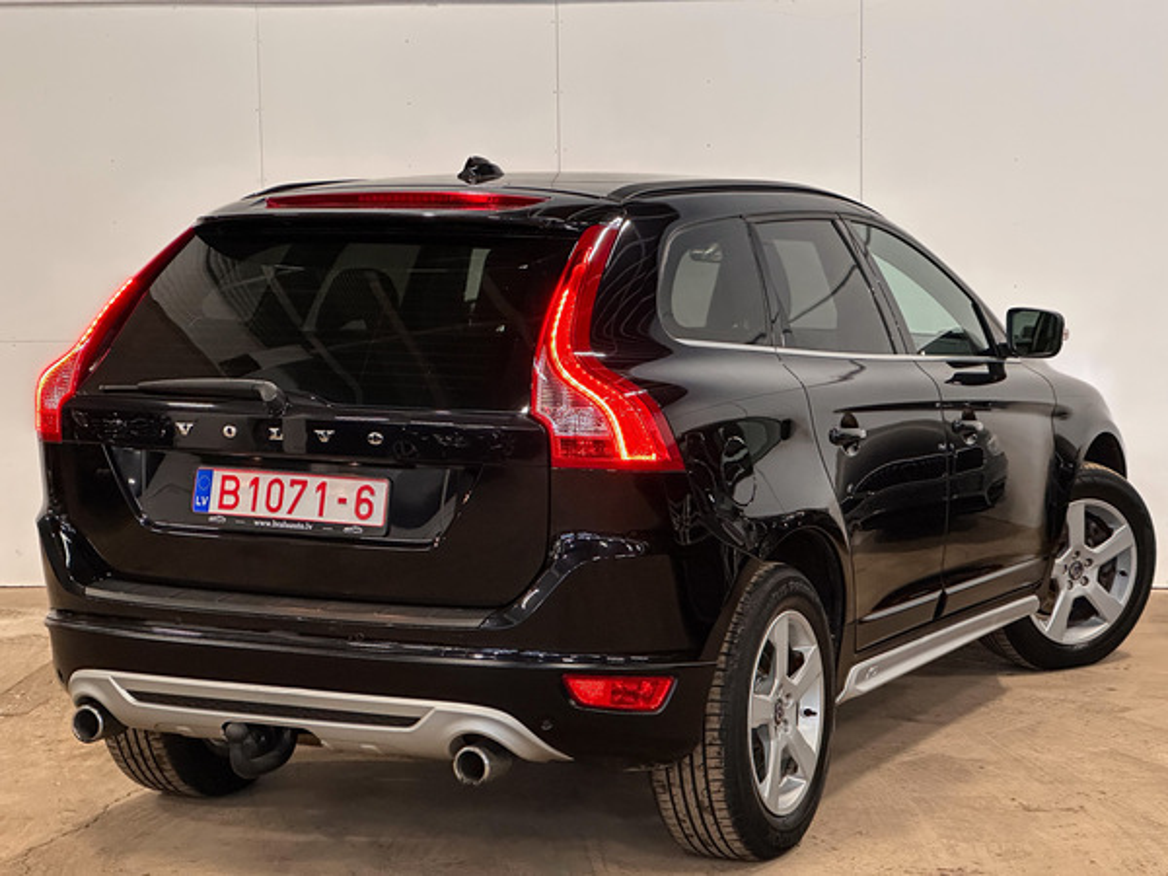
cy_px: 438
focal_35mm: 77
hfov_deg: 25.3
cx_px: 584
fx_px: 2598
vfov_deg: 19.1
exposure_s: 1/50
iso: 500
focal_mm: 9
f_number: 2.8
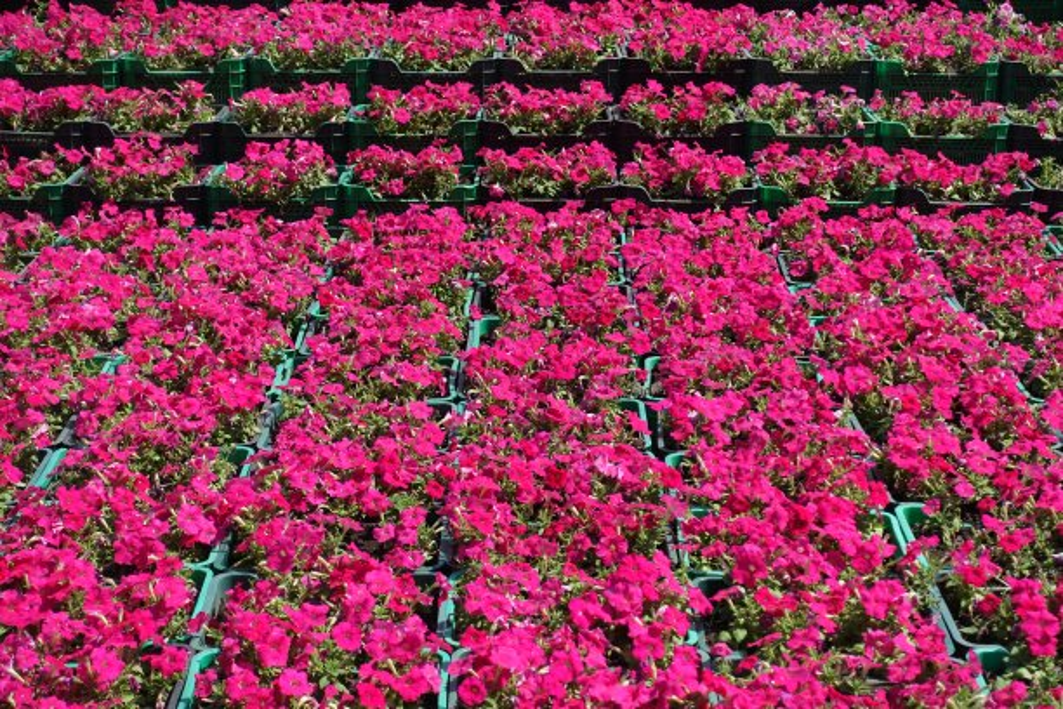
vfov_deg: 20.0
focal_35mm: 68
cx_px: 532
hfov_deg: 29.7
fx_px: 2008
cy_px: 354
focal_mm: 24.82
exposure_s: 1/125
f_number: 4
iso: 125
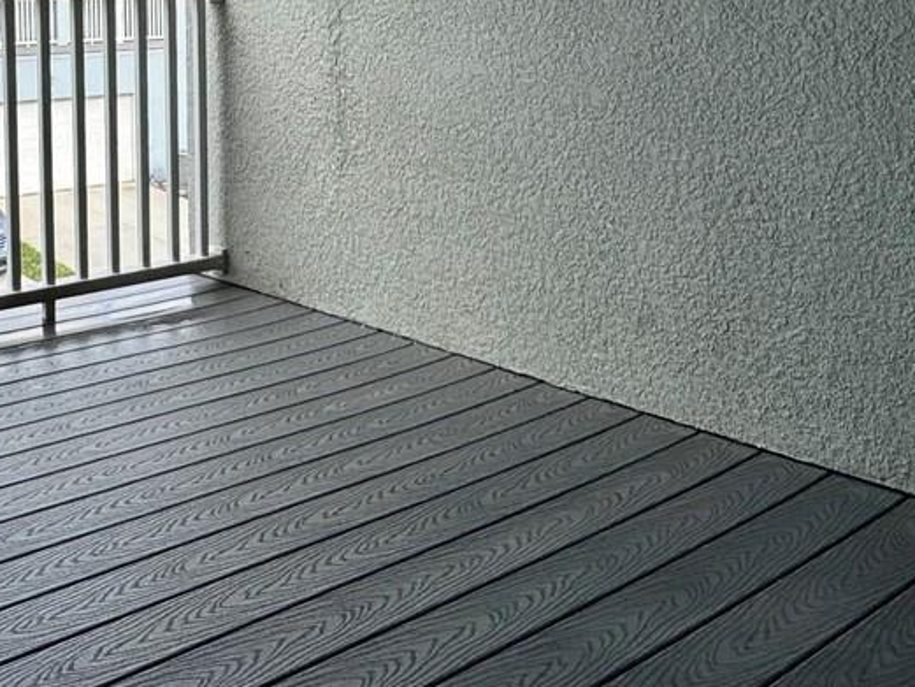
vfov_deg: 31.8
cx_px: 177
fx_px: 1137
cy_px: 54
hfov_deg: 41.8
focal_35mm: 43
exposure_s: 1/734
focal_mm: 2.22
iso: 40
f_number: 2.2
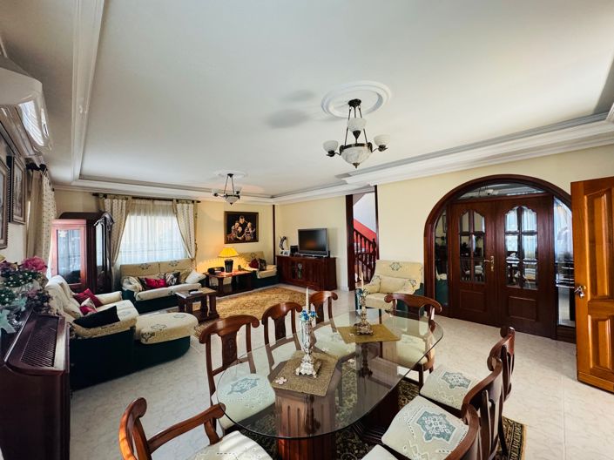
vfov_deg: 85.6
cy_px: 230
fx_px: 248
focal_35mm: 14
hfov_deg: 102.1
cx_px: 307
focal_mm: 2.22
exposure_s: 1/50
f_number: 2.2
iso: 320
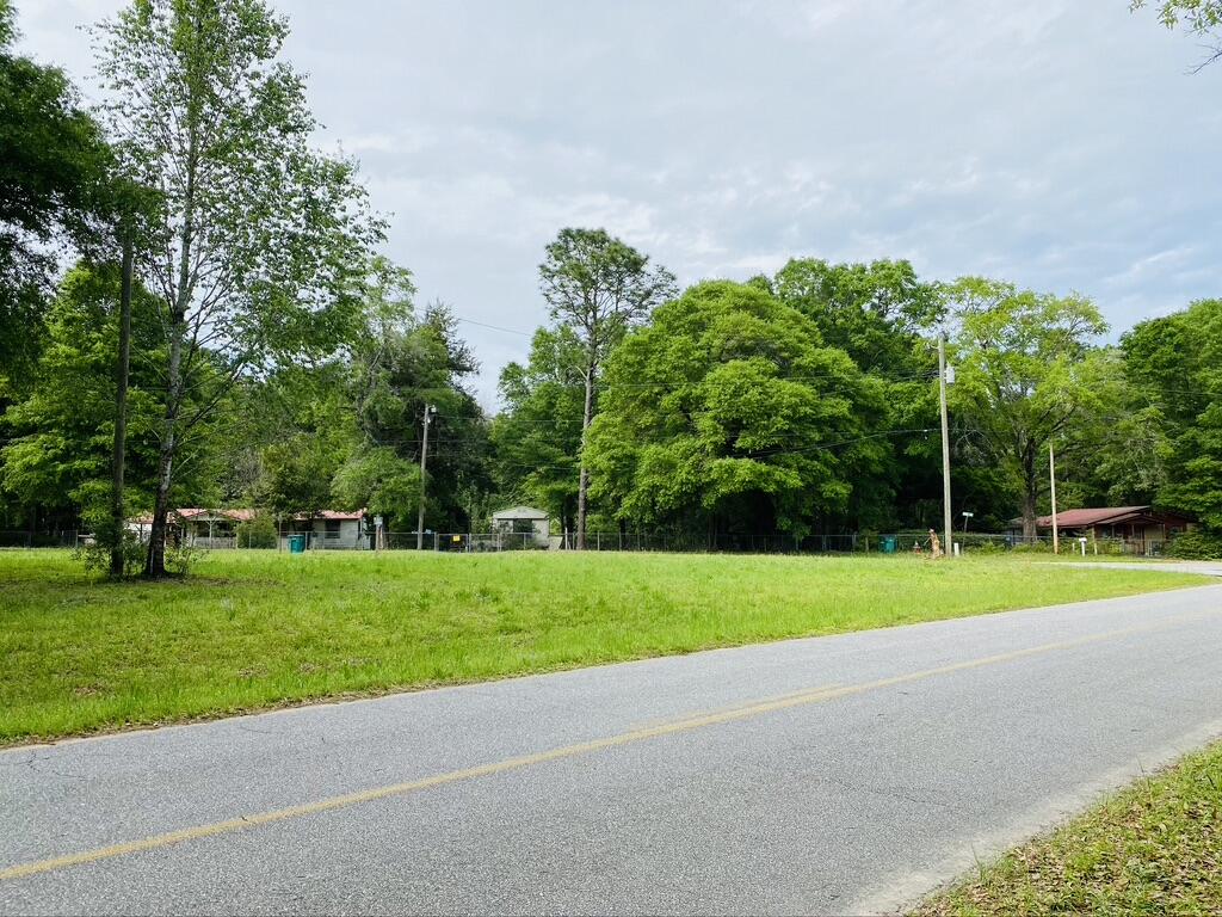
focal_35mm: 26
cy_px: 458
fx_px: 918
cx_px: 611
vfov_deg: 53.1
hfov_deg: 67.3
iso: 32
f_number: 1.8
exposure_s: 1/2463
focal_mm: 4.25
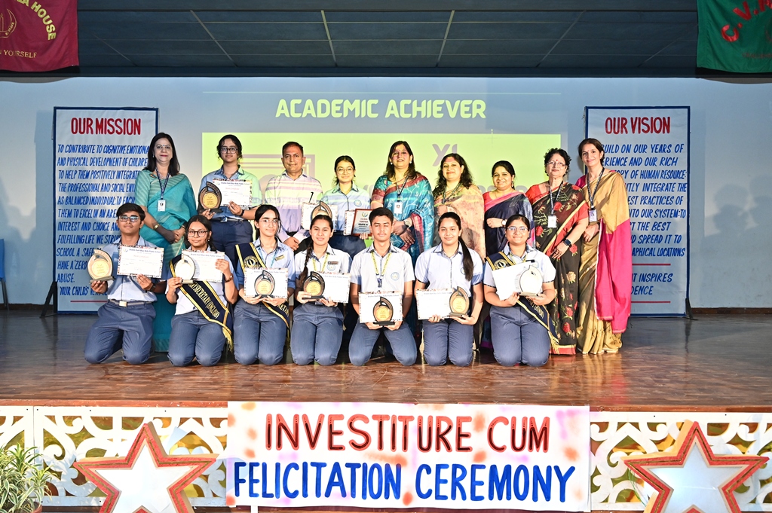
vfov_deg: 38.8
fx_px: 729
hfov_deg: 55.8
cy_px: 256
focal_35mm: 34
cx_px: 386
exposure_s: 1/200
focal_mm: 34
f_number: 4
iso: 1250
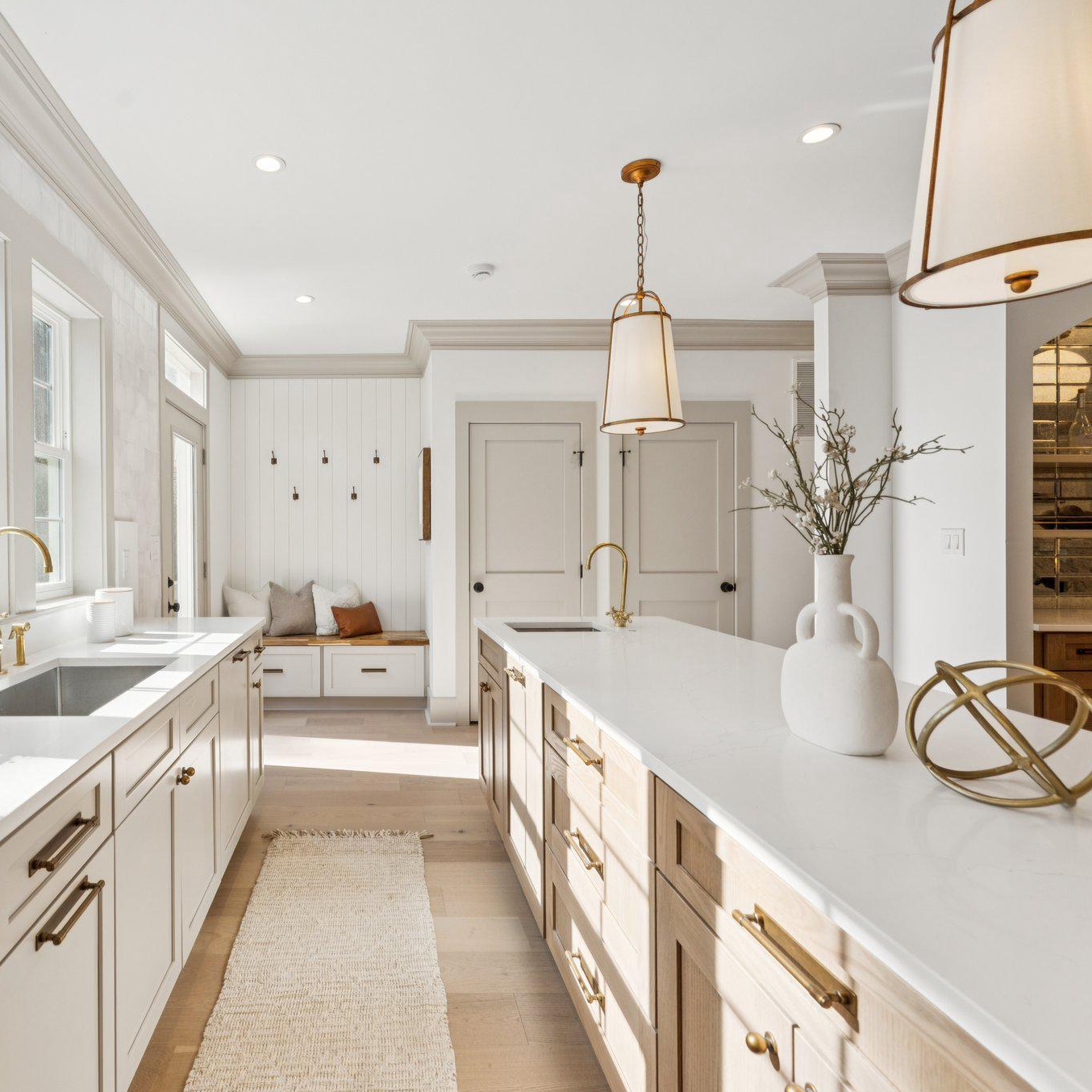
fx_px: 670
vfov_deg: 78.4
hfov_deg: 76.1
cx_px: 372
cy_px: 548
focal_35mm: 19
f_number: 8
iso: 200
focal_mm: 14.6
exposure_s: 1/125
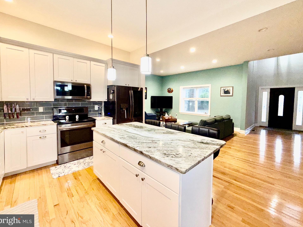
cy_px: 106
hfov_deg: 98.1
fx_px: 131
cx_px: 157
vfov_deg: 81.7
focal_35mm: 15
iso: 80
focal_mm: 2.22
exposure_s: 1/80
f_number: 2.2
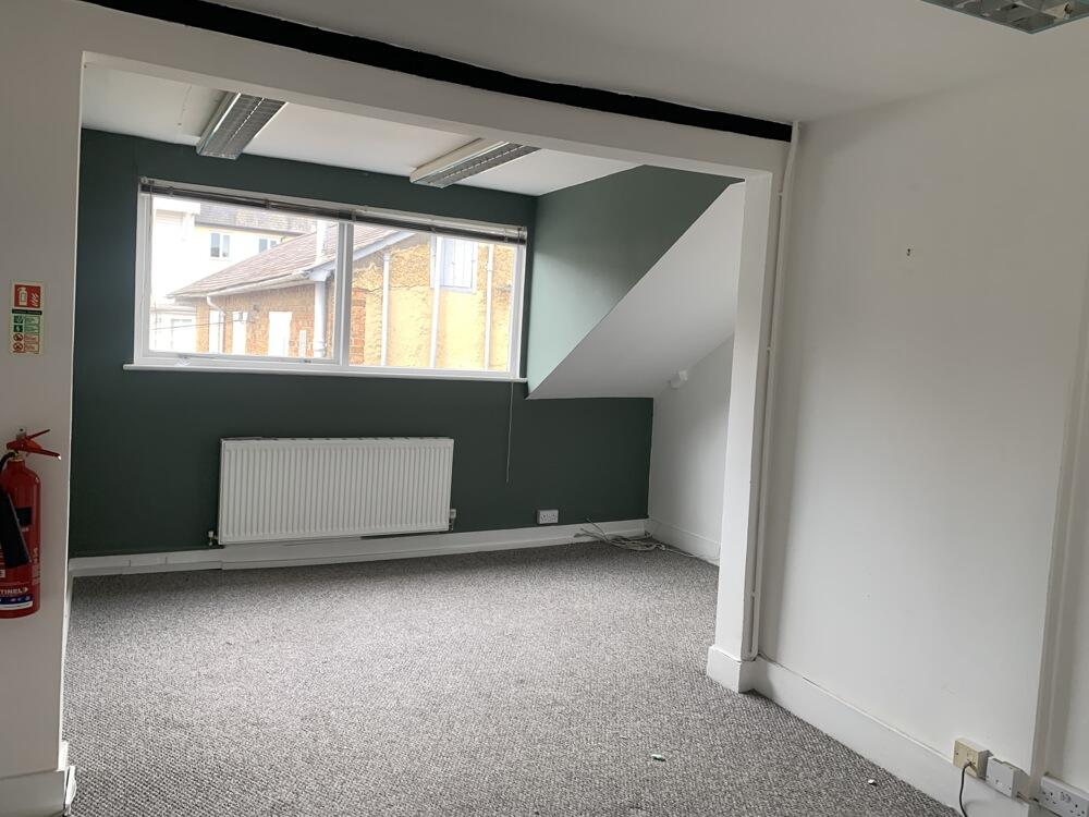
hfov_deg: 67.3
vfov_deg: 53.1
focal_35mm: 26
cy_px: 408
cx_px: 544
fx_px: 818
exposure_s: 1/121
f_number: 1.8
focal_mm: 4.25
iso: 50
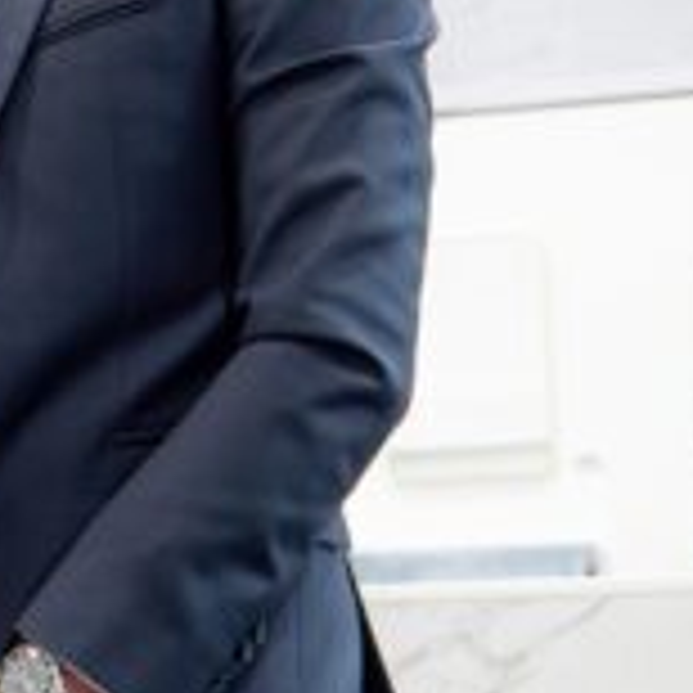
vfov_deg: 7.6
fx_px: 5187
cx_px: -428
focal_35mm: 229
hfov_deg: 7.5
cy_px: -4
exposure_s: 1/60
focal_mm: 24
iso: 640
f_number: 3.5
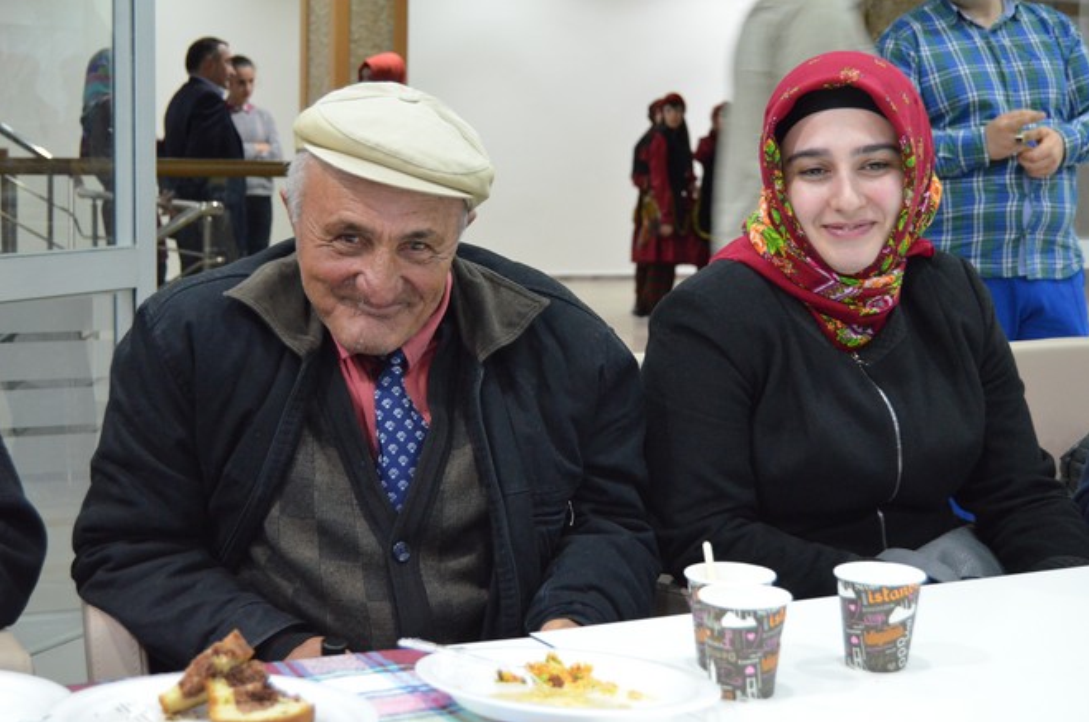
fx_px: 1842
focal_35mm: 61
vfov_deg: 22.2
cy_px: 365
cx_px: 540
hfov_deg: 32.9
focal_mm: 40
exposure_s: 1/25
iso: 3200
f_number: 5
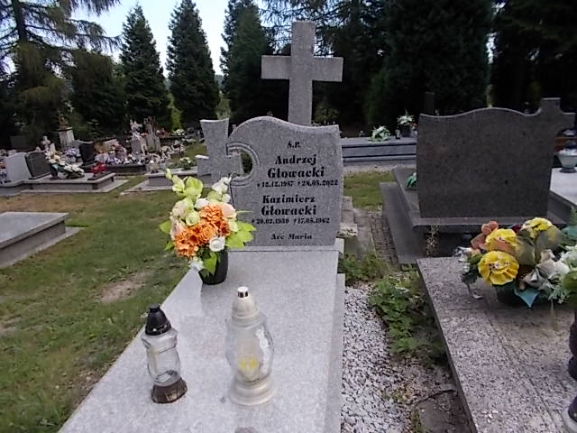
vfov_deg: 53.1
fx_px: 433
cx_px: 288
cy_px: 216
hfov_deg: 67.3
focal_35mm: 26
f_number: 3.2
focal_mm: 4.6
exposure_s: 1/400
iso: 80
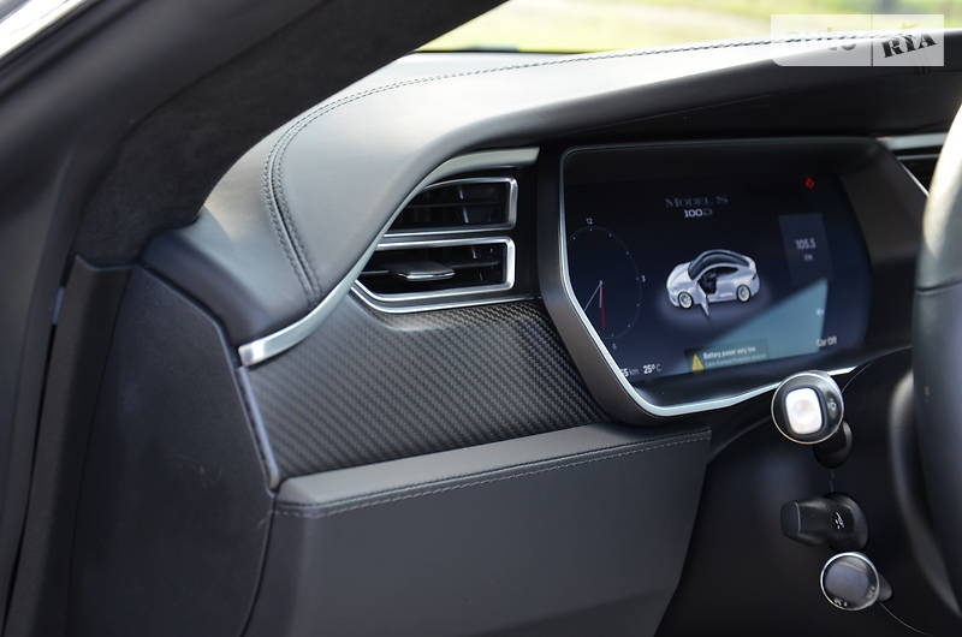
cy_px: 318
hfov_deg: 28.1
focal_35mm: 72
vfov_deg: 18.8
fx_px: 1920
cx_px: 481
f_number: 4.8
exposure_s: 1/100
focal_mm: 48
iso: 400
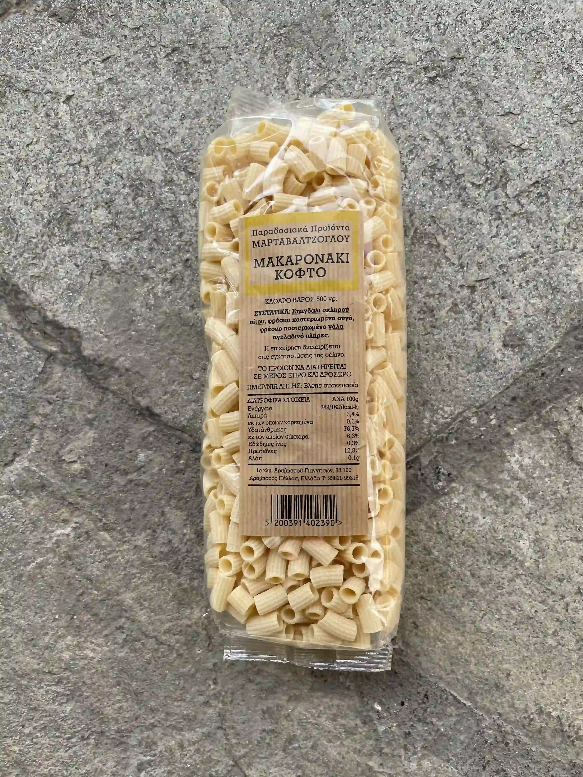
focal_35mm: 26
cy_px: 388
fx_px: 584
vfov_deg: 67.3
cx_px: 292
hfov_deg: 53.1
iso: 32
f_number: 1.6
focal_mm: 4.2
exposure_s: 1/1006
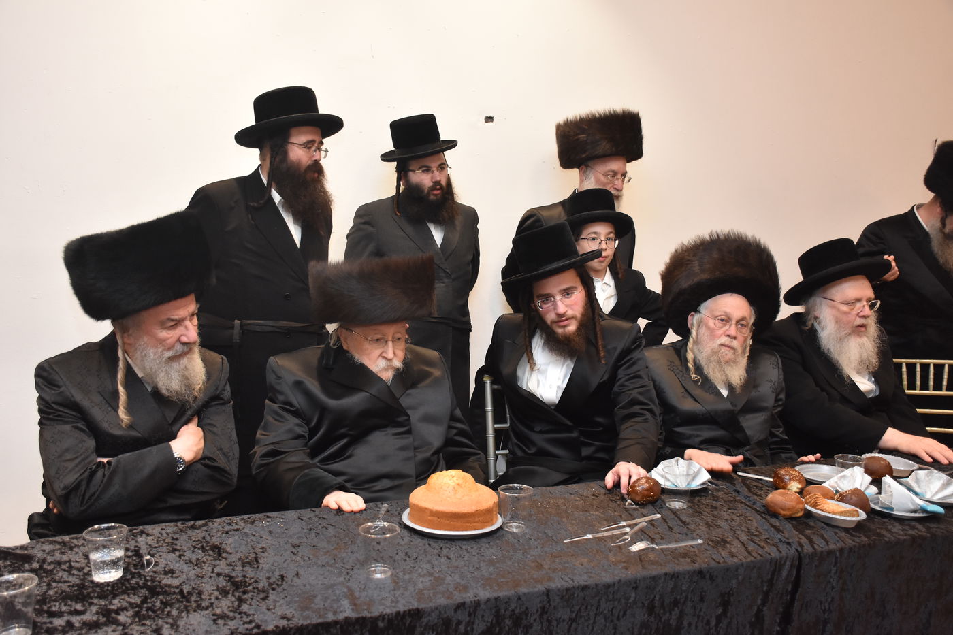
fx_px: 953
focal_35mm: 36
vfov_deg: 36.9
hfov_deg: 53.1
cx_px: 476
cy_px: 318
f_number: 5.6
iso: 2000
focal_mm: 24
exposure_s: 1/80
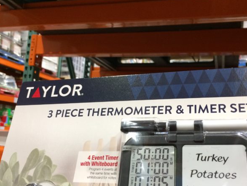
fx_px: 271
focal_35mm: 38
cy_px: 98
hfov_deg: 48.8
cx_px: 141
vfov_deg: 37.7
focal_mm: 4.15
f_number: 2.2
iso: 80
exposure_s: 1/33
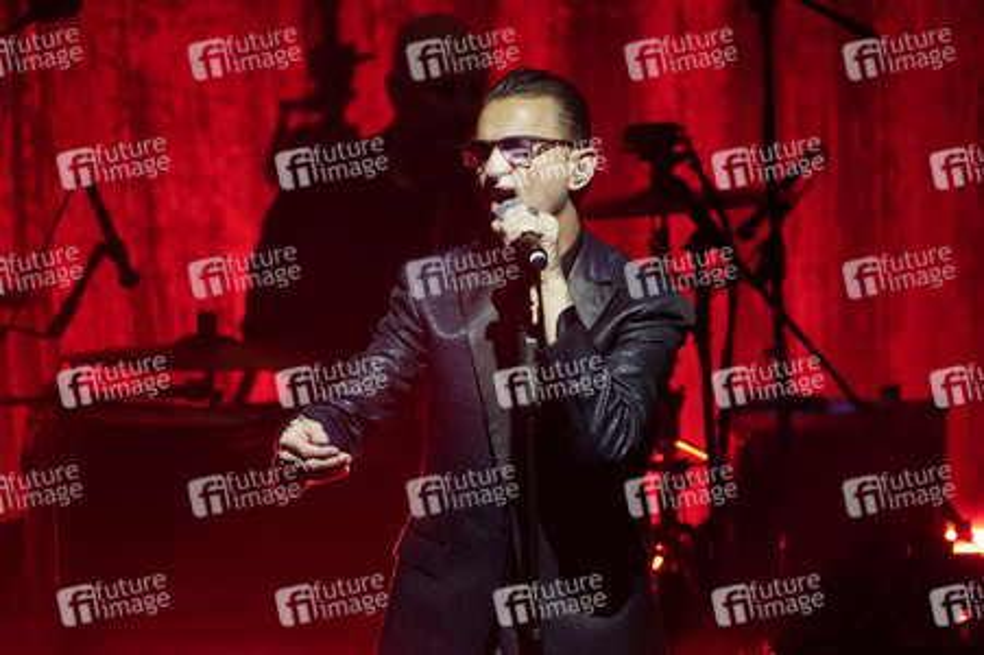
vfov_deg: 2.5
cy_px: 328
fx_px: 14776
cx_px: 492
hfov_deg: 3.8
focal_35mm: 541
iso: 4000
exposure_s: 1/320
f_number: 6.3
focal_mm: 541
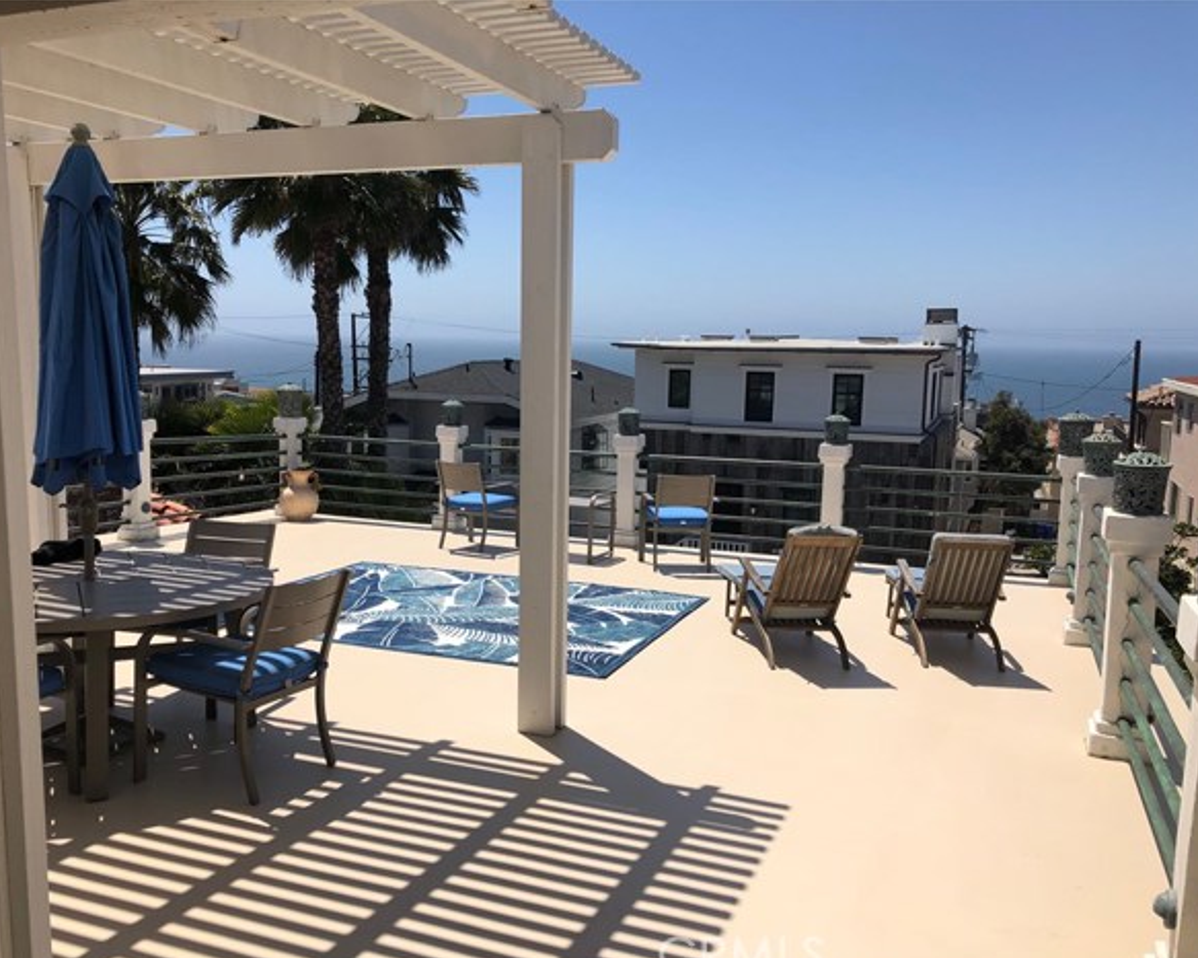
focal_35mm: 30
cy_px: 491
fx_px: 1063
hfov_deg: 58.8
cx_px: 569
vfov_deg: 48.5
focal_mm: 4
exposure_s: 1/4049
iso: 25
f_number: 1.8
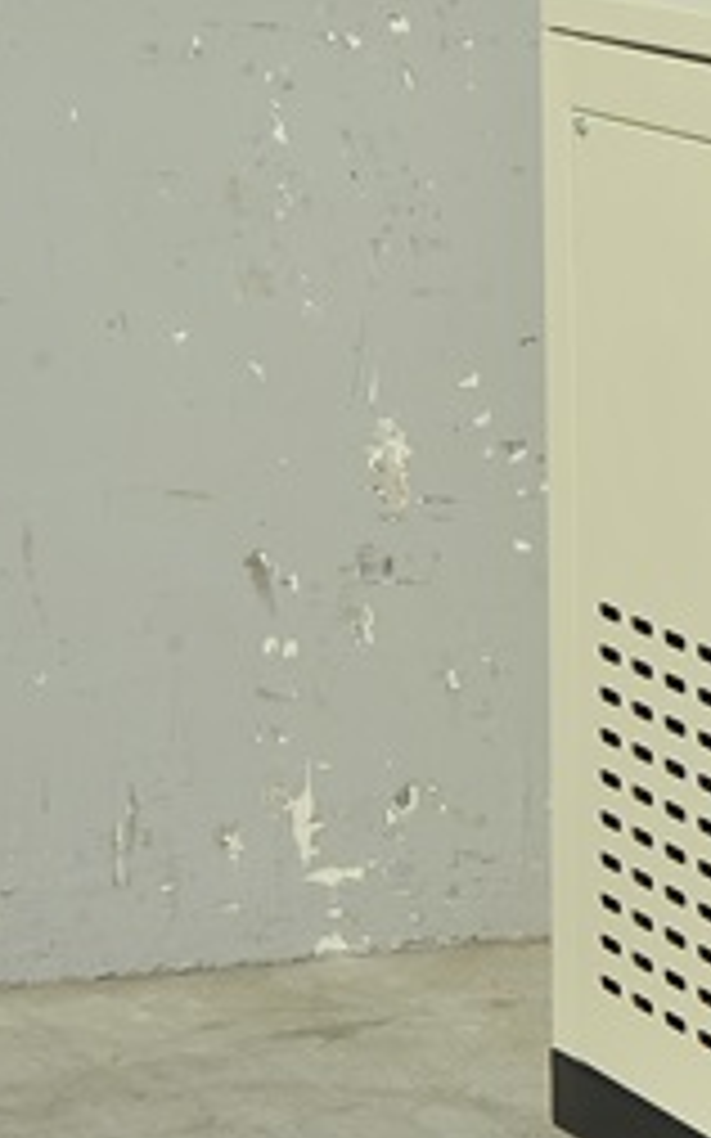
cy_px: 749
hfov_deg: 6.8
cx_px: 1449
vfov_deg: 11.2
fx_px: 5801
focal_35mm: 187
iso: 160
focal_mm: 62
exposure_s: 1/125
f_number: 14
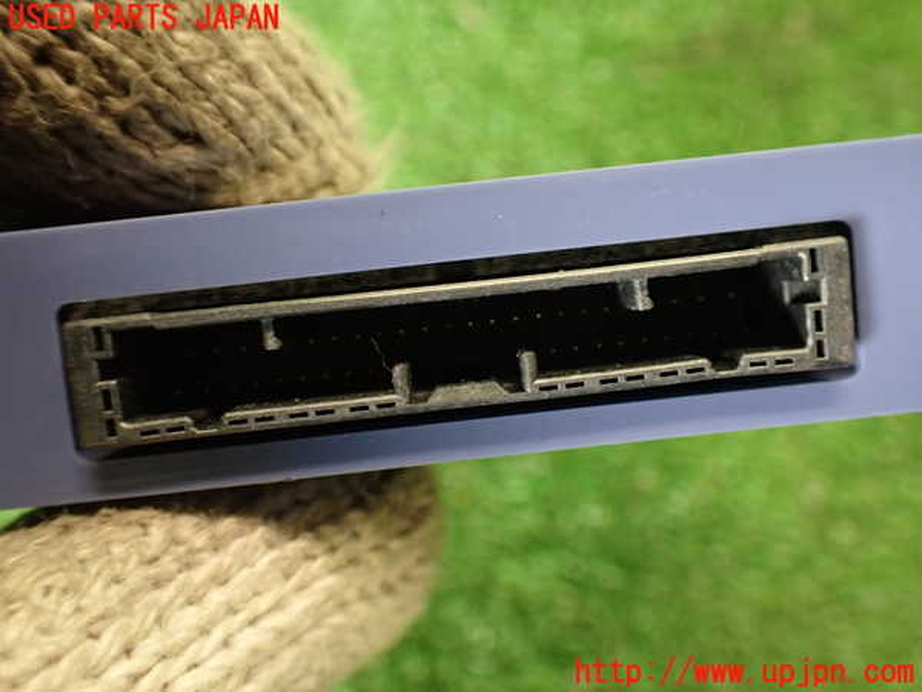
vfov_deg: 44.2
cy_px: 346
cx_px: 461
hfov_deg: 56.8
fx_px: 852
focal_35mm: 32
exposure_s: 1/30
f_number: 2.4
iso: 500
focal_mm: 5.79
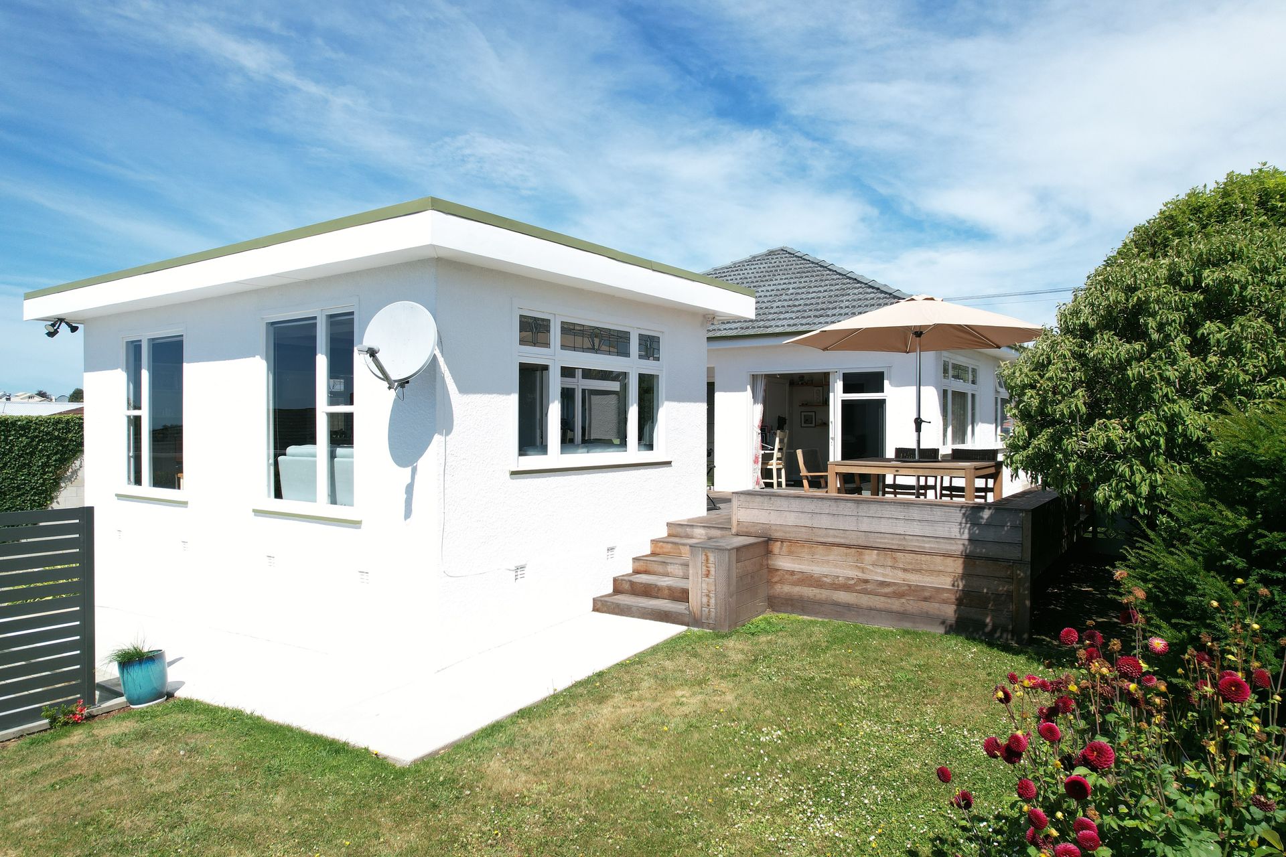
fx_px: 786
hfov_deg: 78.6
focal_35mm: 22
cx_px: 643
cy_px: 428
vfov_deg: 57.2
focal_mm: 8.38
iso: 100
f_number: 2.8
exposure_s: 1/1600
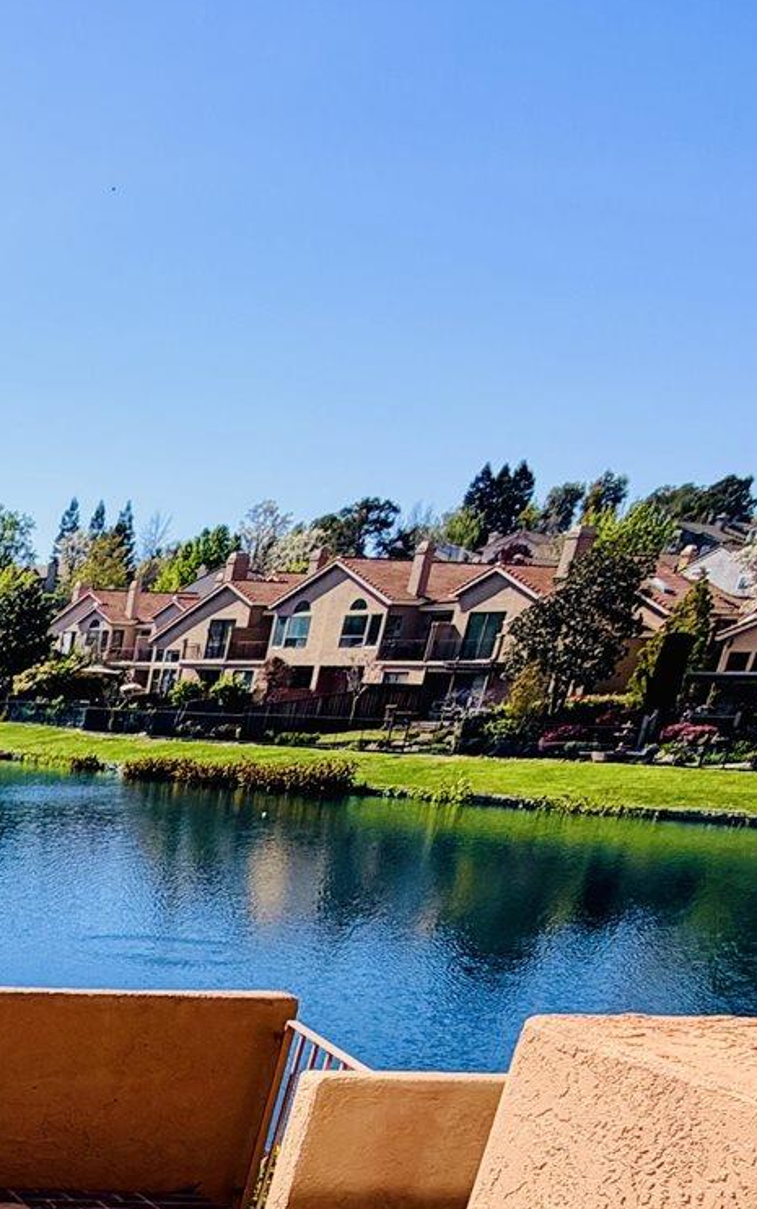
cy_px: 1421
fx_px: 1517
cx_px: -446
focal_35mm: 46
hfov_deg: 22.0
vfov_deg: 35.2
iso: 20
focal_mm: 2.22
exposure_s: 1/1033
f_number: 2.2
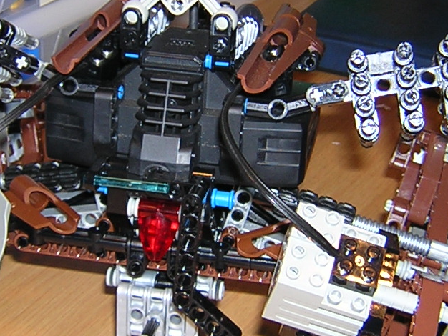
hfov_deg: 21.3
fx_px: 1191
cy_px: 107
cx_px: 192
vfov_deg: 16.0
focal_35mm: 92
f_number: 2.6
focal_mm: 4.7
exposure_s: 1/60.1
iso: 100
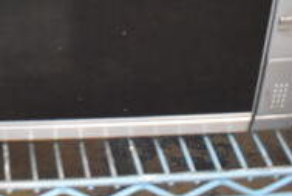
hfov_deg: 21.8
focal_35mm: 87
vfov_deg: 14.6
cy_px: -105
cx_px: -48
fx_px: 707
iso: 4500
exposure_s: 1/125
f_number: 3.5
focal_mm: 18
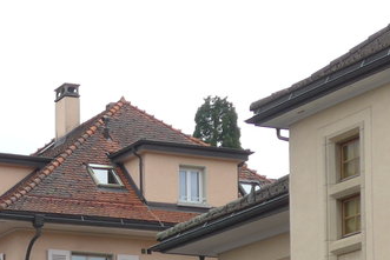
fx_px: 1593
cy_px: 469
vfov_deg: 8.9
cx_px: -13
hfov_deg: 13.7
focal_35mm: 147
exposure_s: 1/1000
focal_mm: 8
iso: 80
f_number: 2.8
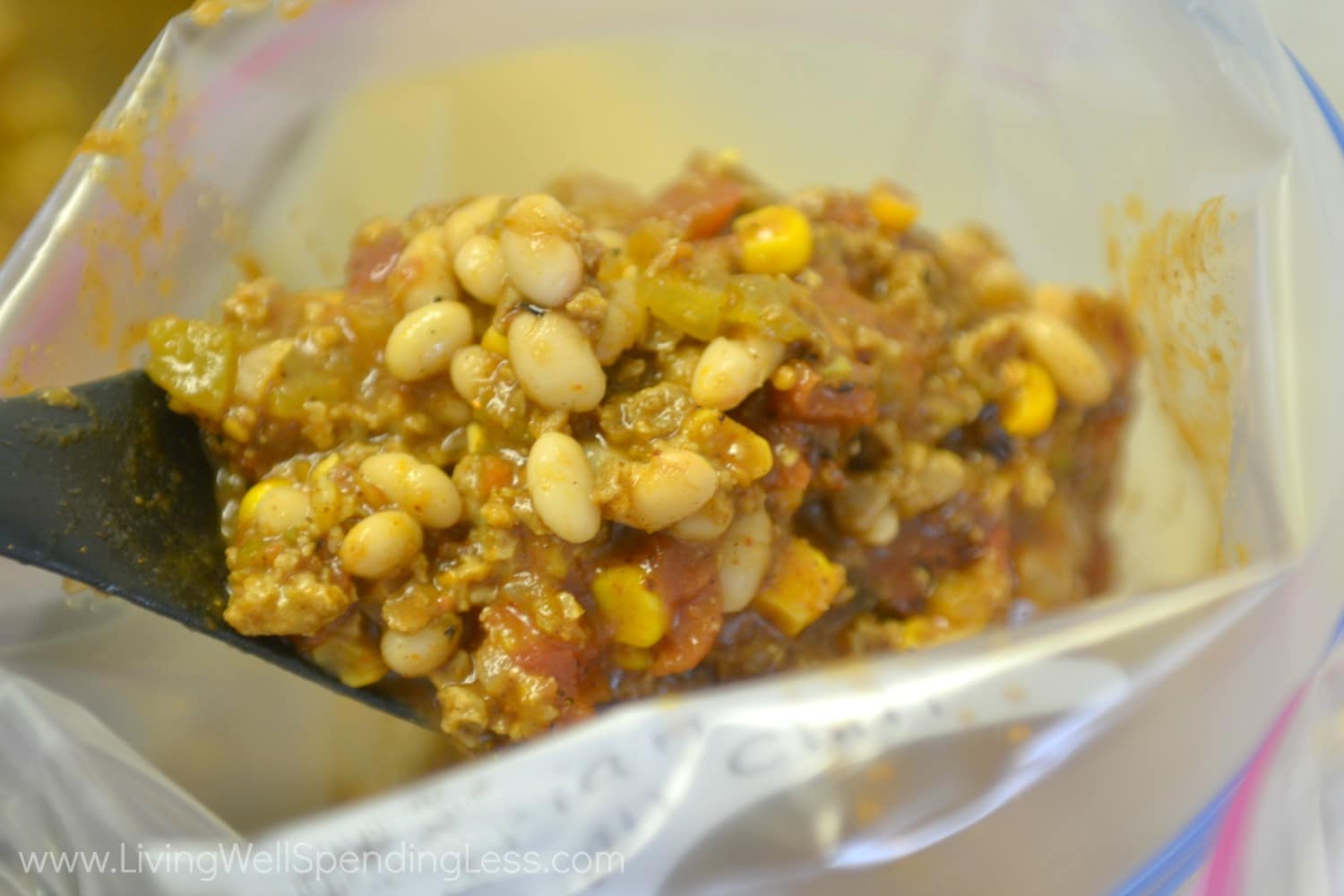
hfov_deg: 19.5
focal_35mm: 105
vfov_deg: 13.0
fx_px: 3920
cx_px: 672
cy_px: 448
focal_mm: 70
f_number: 2.8
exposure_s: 1/60
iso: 500
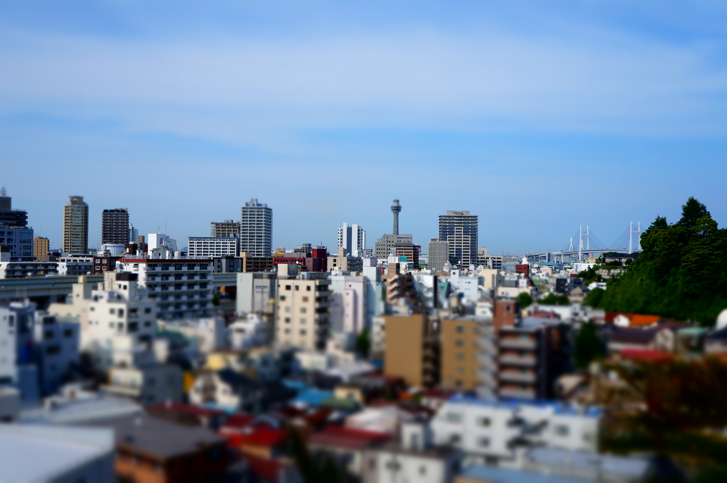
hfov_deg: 53.2
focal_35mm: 36
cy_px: 242
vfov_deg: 36.8
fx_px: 726
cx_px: 364
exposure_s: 1/1000
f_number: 8
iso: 200
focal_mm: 24
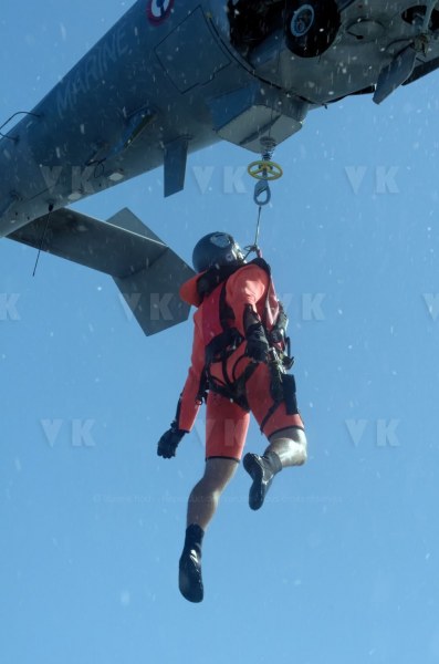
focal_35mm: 105
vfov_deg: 19.5
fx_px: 1931
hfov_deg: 13.0
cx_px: 220
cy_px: 332
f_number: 16
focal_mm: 70
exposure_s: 1/500
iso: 320
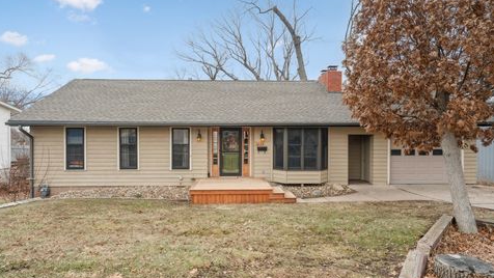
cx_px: 237
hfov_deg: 81.1
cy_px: 148
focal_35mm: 22
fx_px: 288
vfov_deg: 51.5
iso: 400
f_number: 10
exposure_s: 1/50
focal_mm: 20
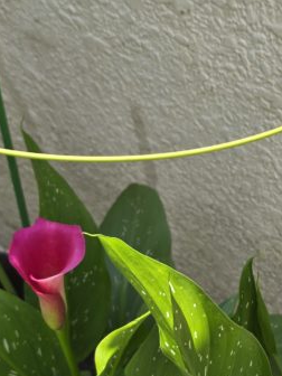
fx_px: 760
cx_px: 229
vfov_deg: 27.6
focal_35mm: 70
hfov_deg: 20.7
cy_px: 250
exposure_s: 1/196
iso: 12
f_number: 1.7
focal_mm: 6.3
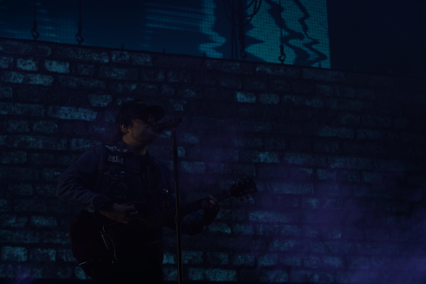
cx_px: 213
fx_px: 1242
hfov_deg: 19.5
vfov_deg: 13.0
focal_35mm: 105
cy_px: 142
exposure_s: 1/320
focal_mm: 105
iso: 100
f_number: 6.3
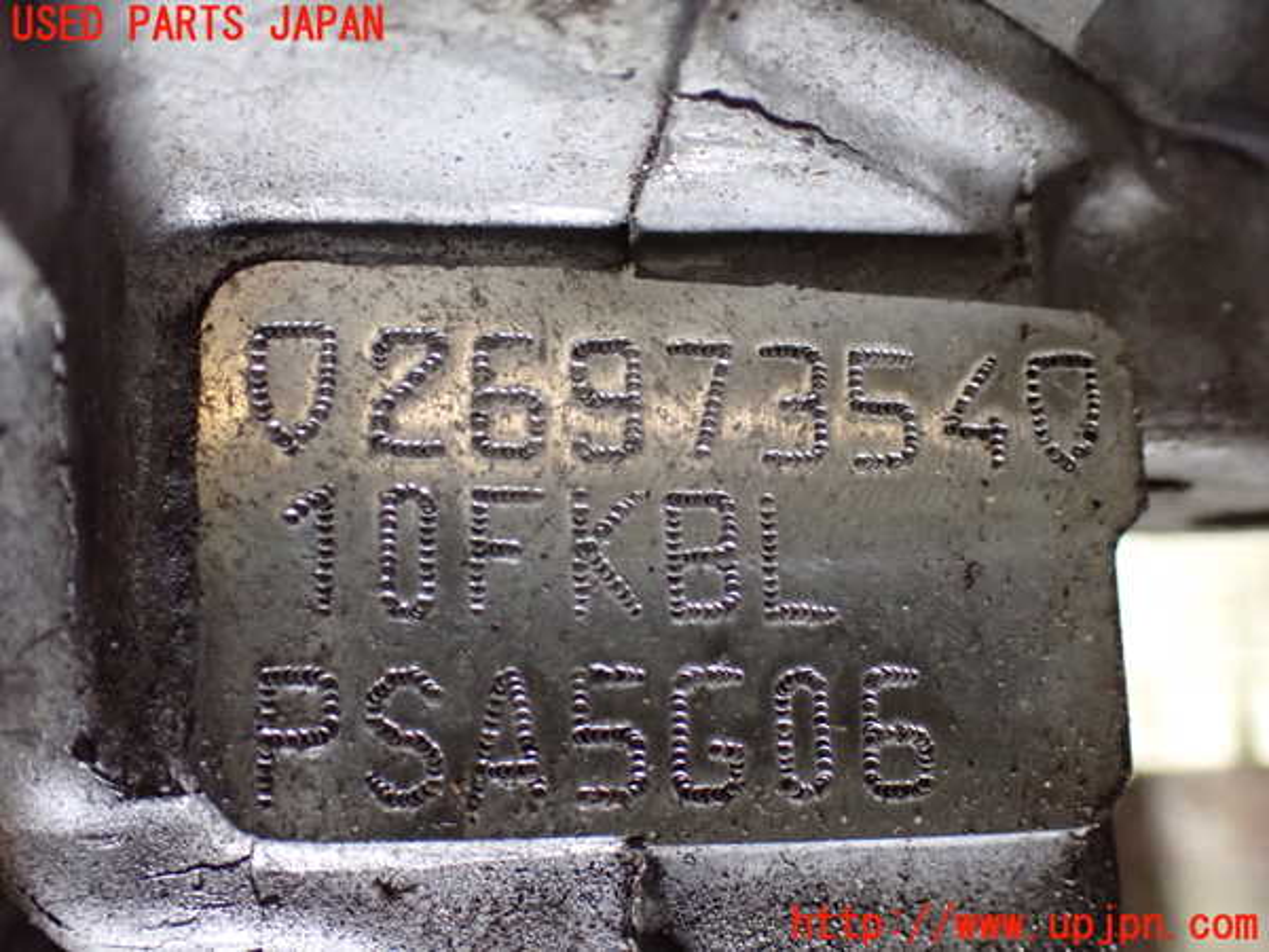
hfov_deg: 45.8
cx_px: 634
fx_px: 1503
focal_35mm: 41
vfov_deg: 35.1
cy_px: 476
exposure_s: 1/40
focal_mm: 7.31
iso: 1250
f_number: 2.8
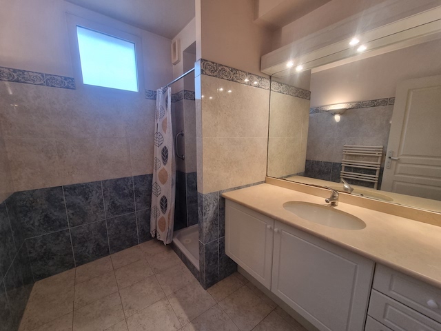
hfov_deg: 106.2
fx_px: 166
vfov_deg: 89.9
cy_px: 166
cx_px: 220
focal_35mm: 13
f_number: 2.2
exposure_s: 1/50
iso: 125
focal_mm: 2.2
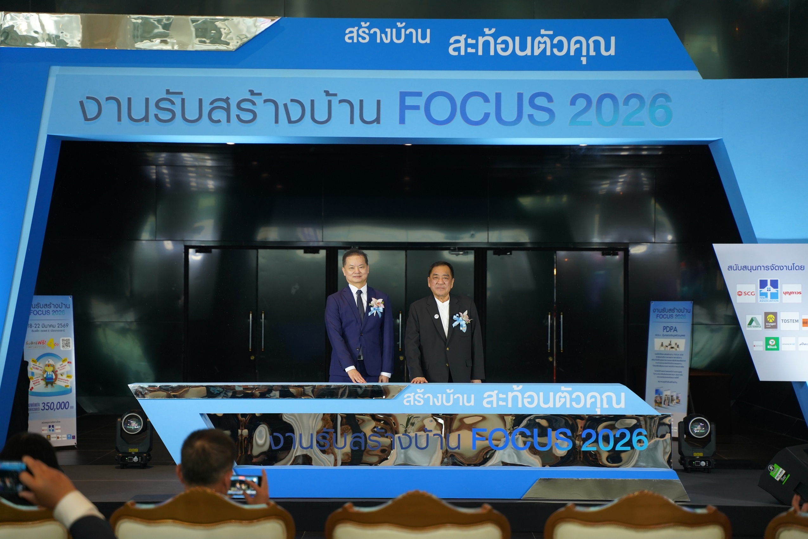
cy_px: 270
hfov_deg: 27.0
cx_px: 404
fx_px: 1683
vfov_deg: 18.2
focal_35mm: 75
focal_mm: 75
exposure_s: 1/200
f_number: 3.5
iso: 1000
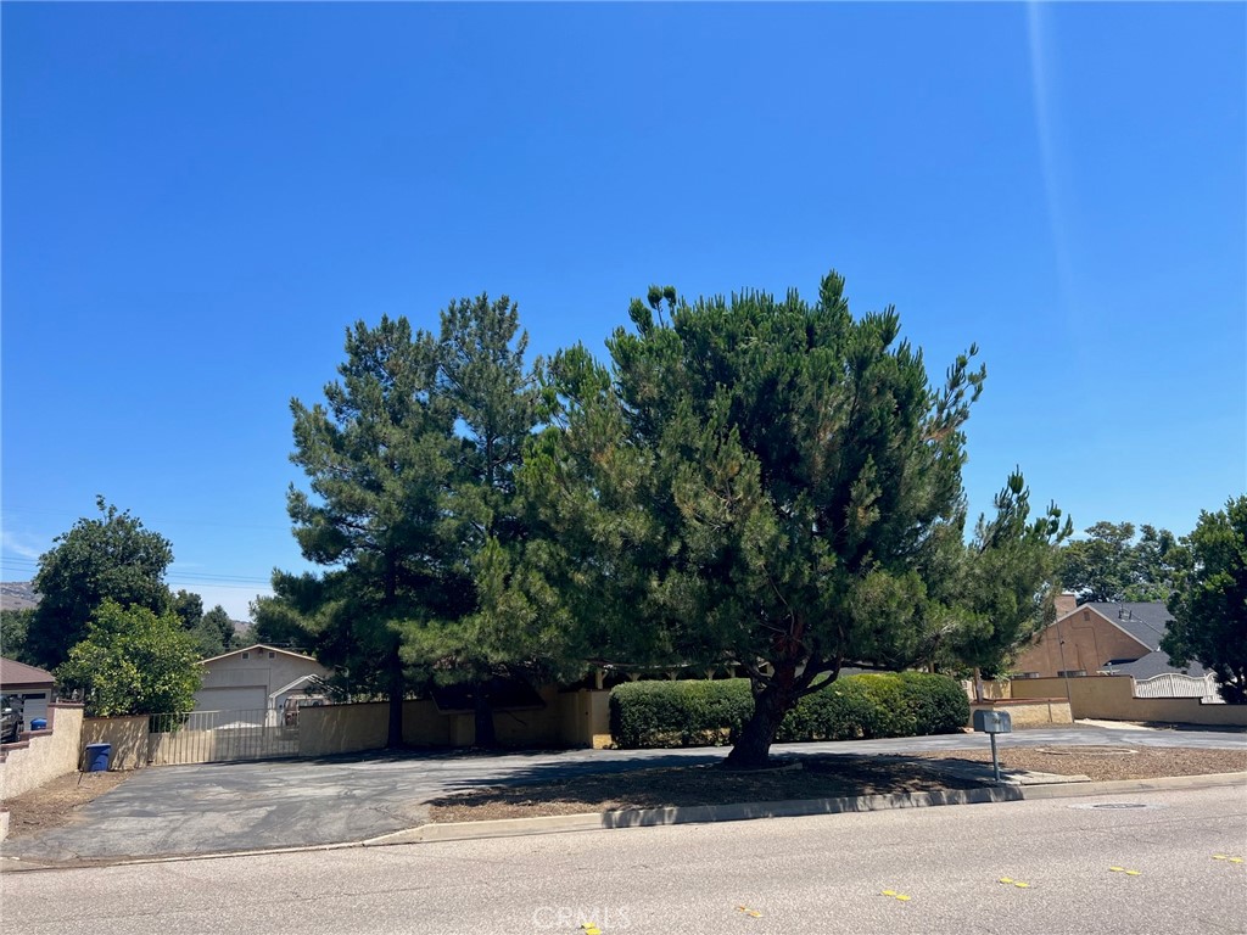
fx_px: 937
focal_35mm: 26
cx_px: 624
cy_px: 468
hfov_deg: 67.3
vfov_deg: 53.1
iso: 50
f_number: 1.5
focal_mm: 5.7
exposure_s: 1/3077
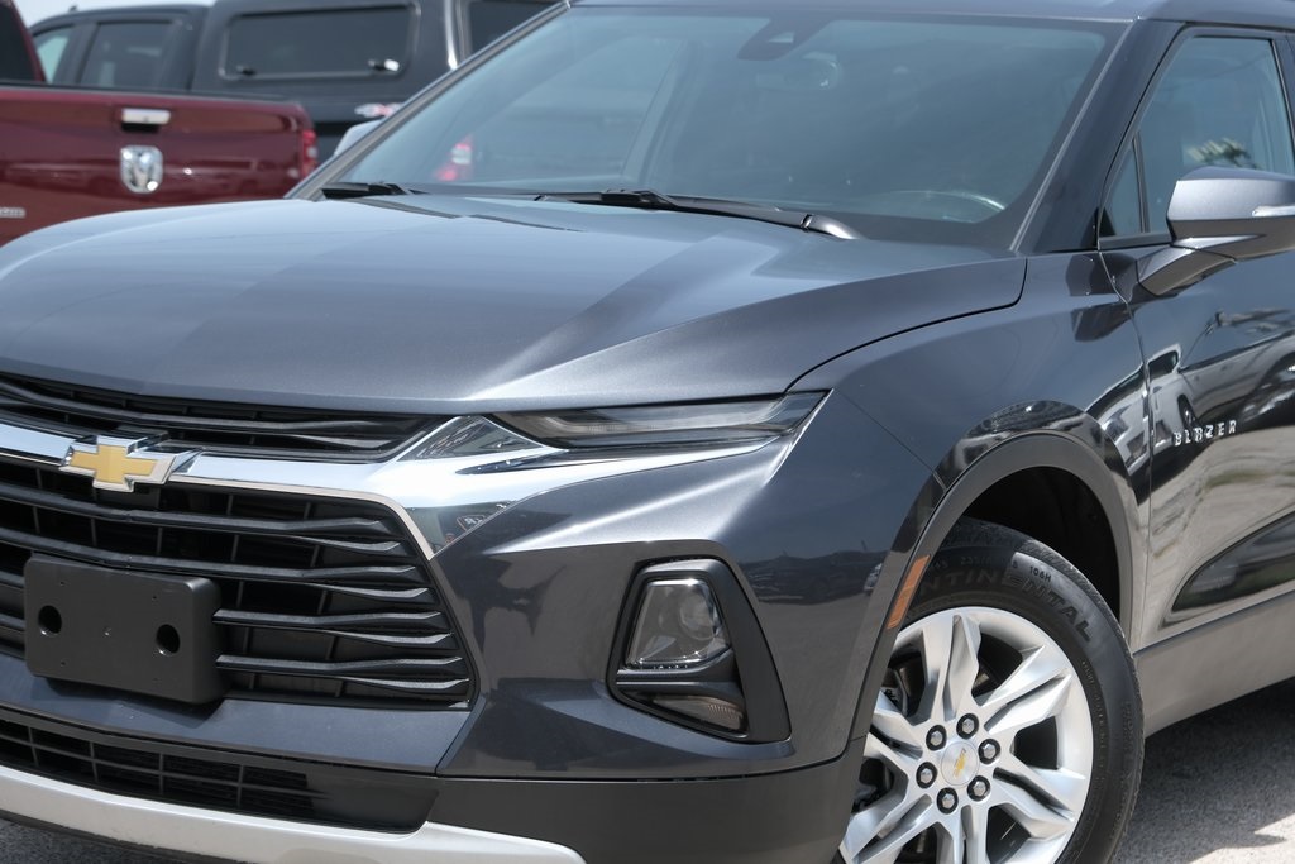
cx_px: 648
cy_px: 432
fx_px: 2986
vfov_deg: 16.5
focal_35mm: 83
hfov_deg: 24.5
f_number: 5
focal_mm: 55
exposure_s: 1/400
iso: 160
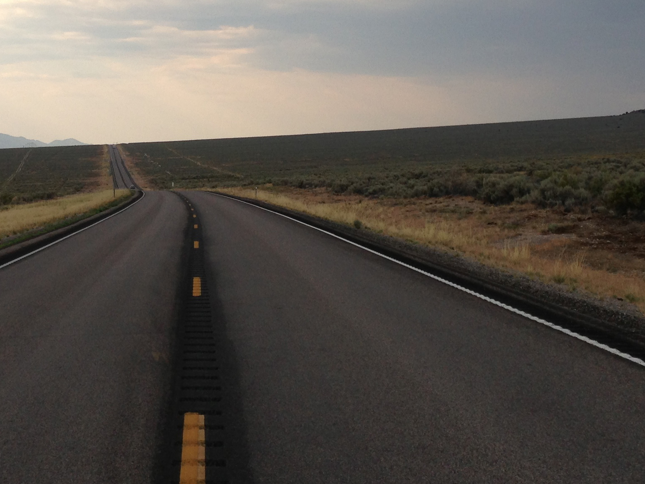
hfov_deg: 27.5
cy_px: 164
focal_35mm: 70
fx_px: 1304
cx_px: 197
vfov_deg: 20.9
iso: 50
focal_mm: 4.13
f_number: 2.4
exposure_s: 1/889
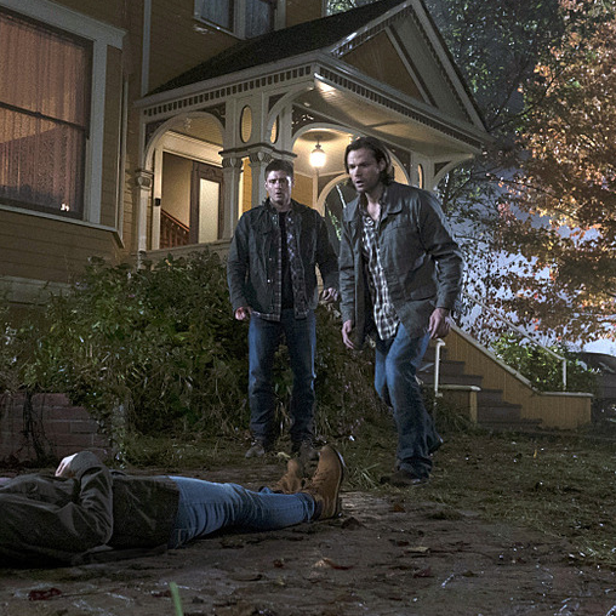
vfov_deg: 36.1
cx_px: 219
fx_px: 946
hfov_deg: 35.8
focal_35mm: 47
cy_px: 312
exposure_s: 1/125
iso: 4000
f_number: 3.5
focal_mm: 24
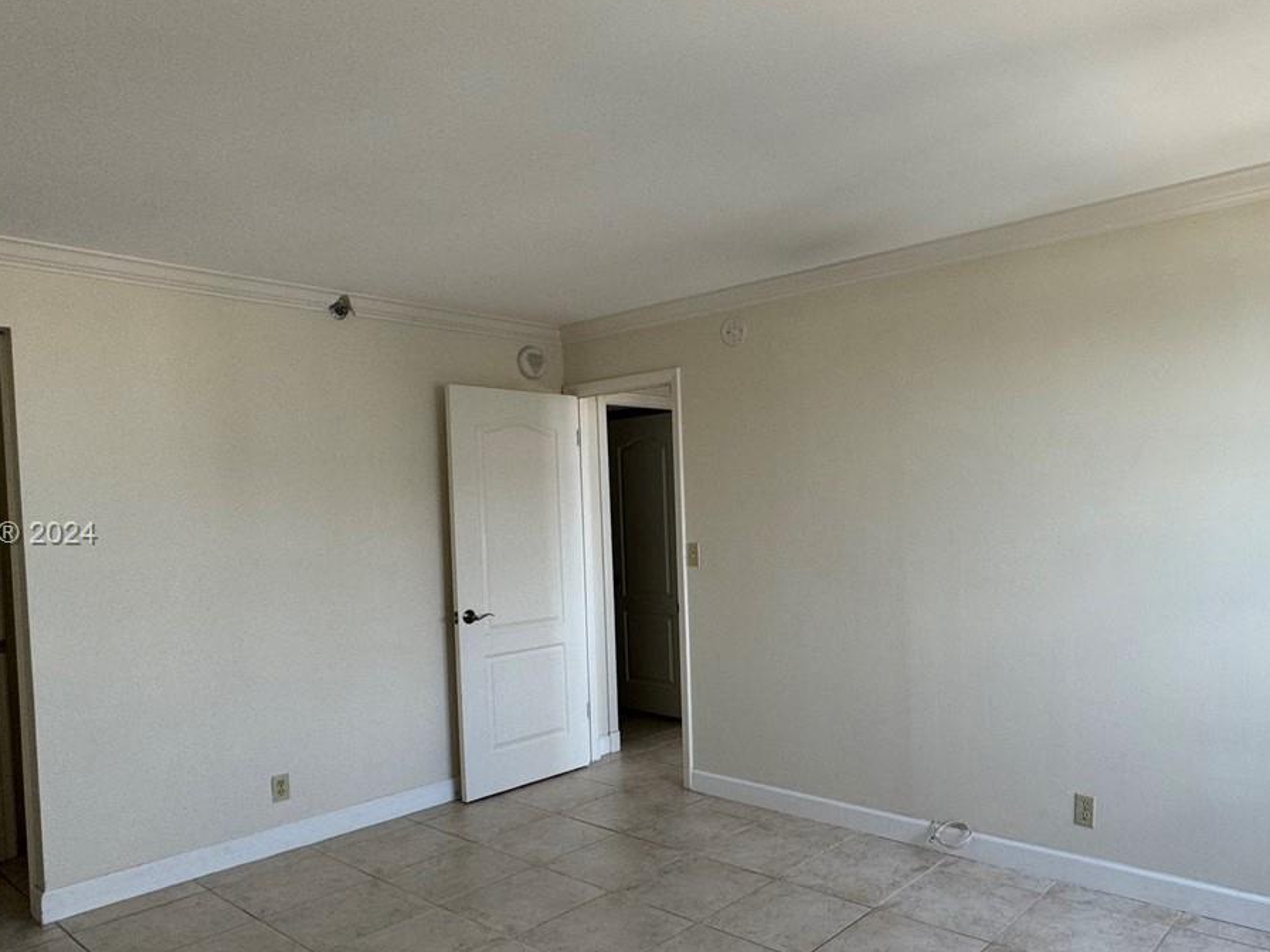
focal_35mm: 25
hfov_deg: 68.5
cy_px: 536
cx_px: 777
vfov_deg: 54.7
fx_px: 917
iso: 100
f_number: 2.2
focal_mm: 2.22
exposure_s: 1/99
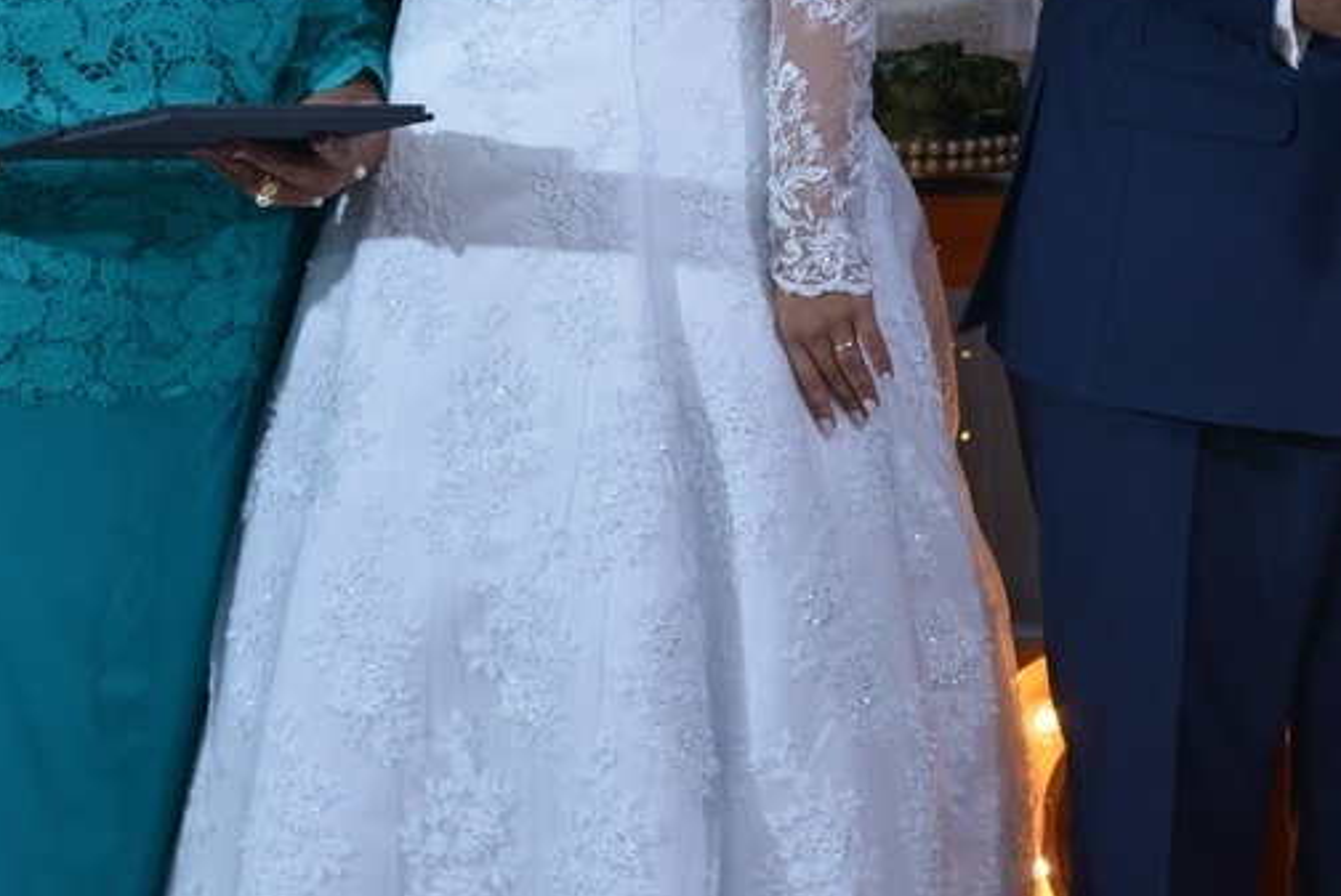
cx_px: 979
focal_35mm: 119
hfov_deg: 17.1
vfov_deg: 11.4
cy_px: -124
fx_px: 4436
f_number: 5.6
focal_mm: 50
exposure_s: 1/200
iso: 1100
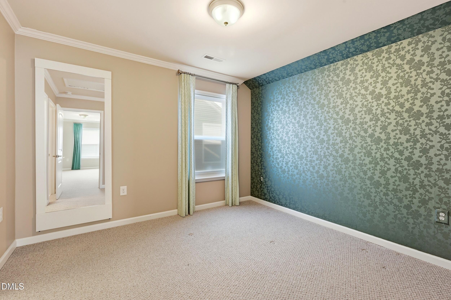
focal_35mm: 16
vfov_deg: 75.4
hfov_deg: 98.6
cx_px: 226
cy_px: 150
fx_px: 194
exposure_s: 1/160
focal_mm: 15.5
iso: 250
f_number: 9
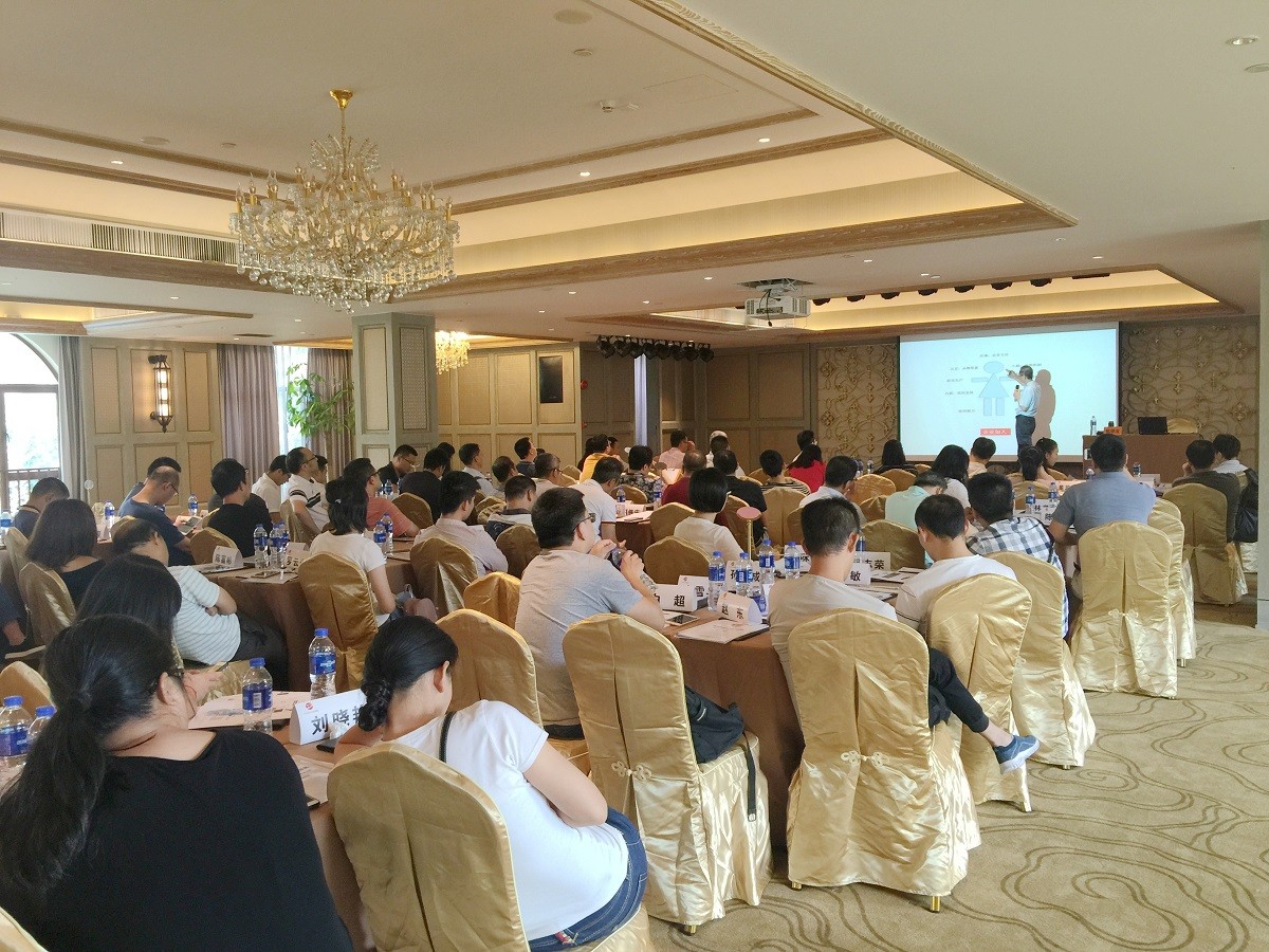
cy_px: 476
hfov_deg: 61.7
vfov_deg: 48.2
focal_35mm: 29
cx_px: 634
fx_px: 1063
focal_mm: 4.15
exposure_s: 1/15
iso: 40
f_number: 2.2
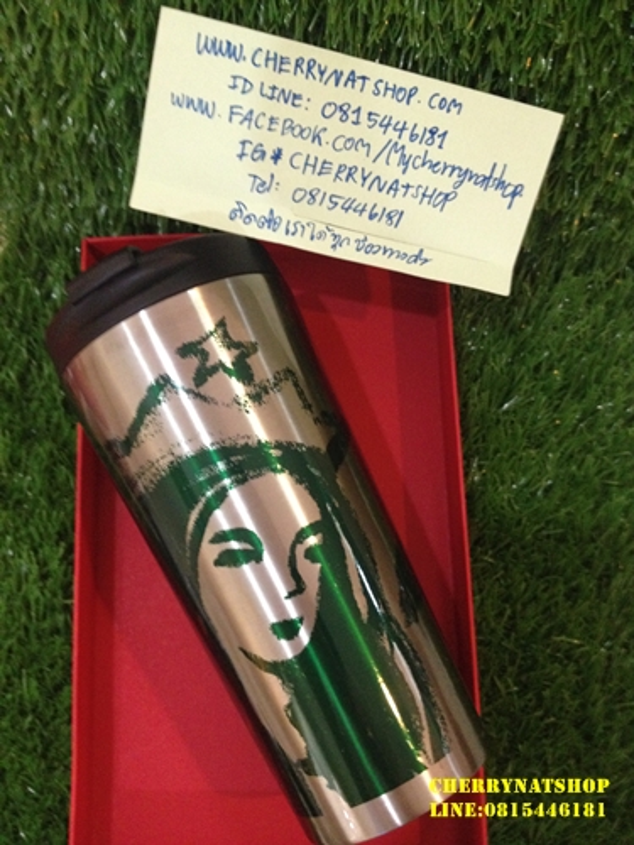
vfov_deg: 52.6
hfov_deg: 40.7
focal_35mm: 35
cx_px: 317
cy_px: 422
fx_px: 855
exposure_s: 1/20
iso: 320
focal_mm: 4.28
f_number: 2.4
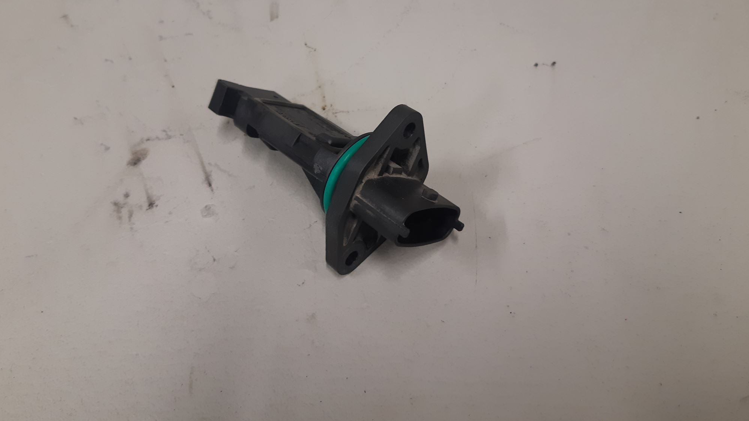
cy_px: 148
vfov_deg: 39.8
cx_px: 372
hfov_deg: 66.1
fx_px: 576
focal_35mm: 29
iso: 100
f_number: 1.7
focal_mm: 3.93
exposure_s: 1/50
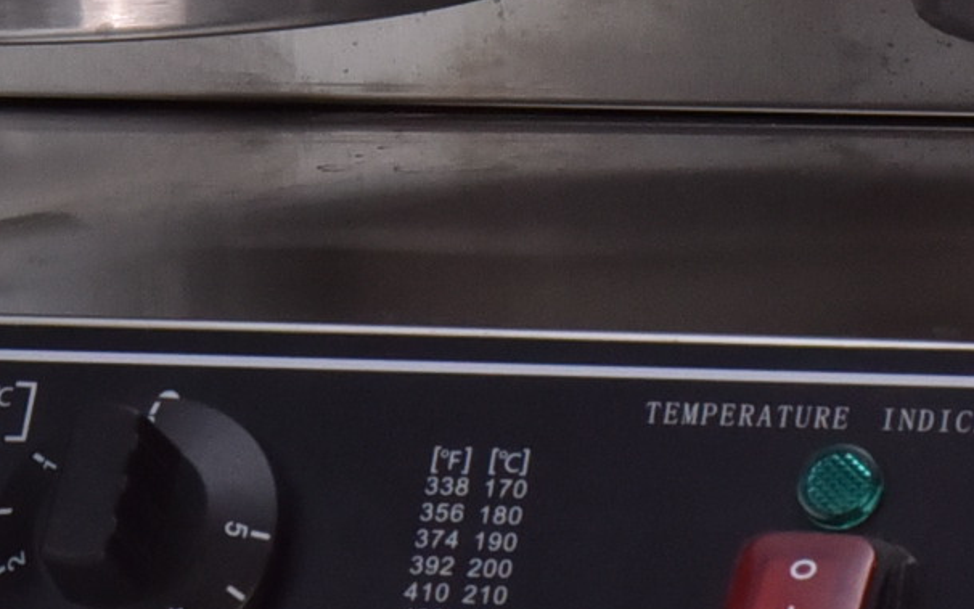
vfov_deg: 2.5
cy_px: -787
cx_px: 358
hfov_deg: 4.0
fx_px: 13965
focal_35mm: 526
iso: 1000
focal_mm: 85
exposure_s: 1/400
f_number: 11
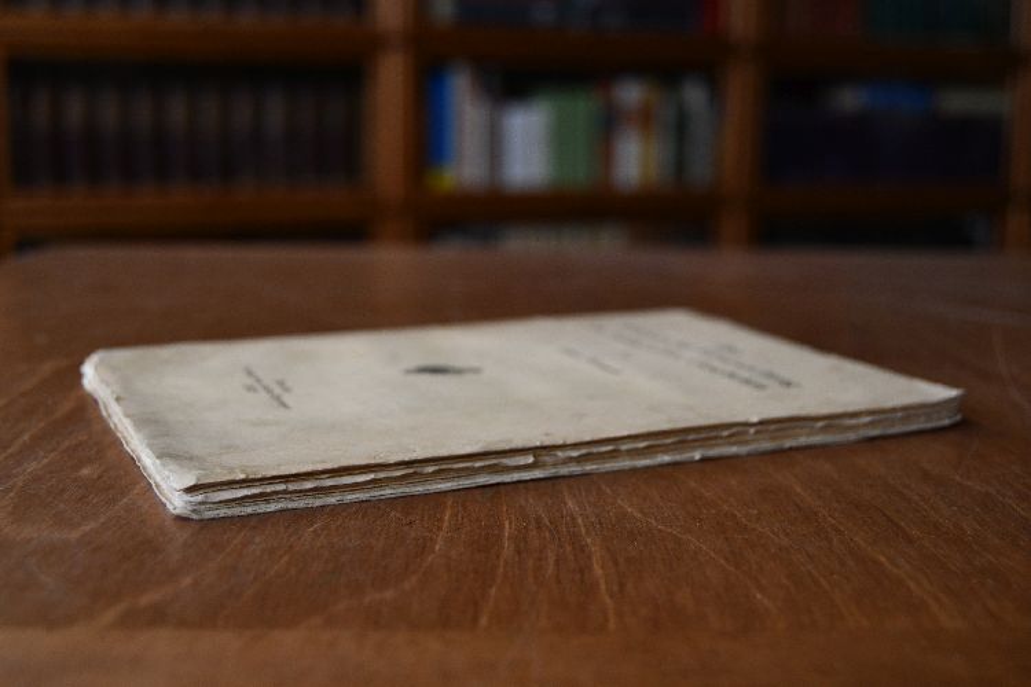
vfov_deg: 29.2
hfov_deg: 42.7
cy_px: 344
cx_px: 516
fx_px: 1317
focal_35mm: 46
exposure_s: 1/200
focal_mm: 31
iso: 800
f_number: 4.2
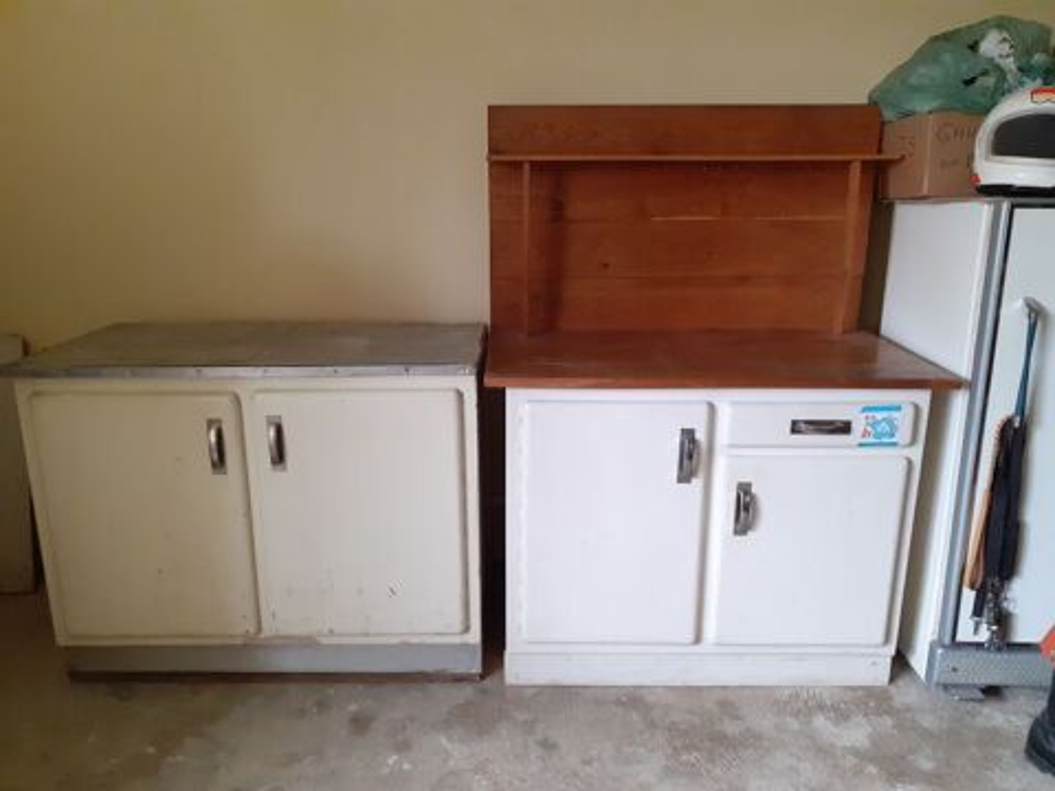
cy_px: 396
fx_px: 823
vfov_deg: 51.4
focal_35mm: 27
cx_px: 528
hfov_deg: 65.3
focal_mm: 3.6
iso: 250
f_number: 1.9
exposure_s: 1/40
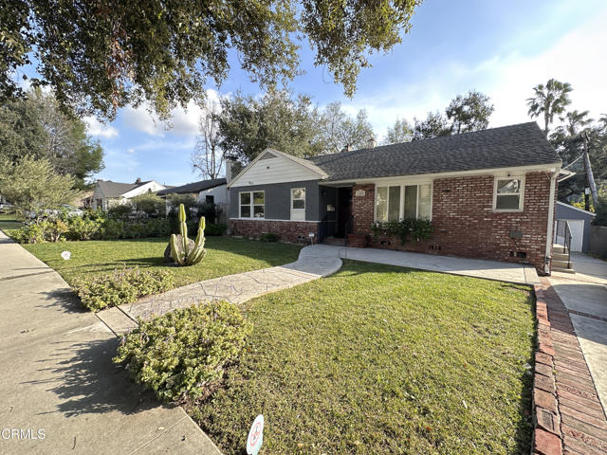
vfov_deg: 85.7
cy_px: 228
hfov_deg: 102.1
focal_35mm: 14
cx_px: 304
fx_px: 245
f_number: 2.2
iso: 40
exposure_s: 1/183
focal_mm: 2.22
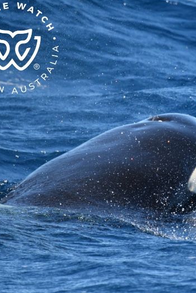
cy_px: 147
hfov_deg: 1.5
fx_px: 7423
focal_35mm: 909
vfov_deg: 2.3
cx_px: 188
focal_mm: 600
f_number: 6.3
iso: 2800
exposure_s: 1/8000
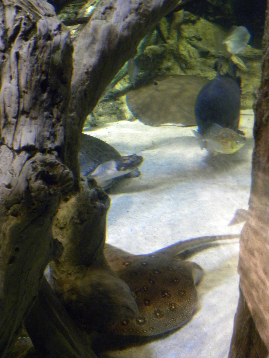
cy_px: 179
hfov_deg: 35.1
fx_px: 425
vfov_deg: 45.8
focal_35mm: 41
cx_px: 134
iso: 400
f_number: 3.2
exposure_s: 1/22.3
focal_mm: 7.3
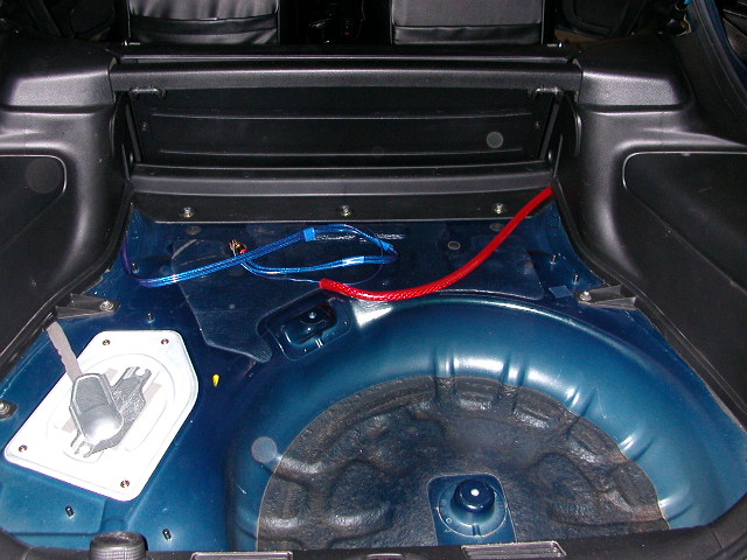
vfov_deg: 38.7
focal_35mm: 37
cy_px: 280
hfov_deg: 50.1
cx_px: 374
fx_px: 798
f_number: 2.7
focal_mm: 5.6
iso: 200
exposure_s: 1/59.9
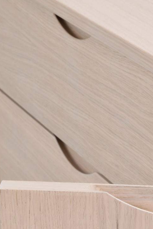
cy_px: 112
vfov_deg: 12.2
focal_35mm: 168
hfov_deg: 8.1
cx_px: 188
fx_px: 1071
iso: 100
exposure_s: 1/100
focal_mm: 50
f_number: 16
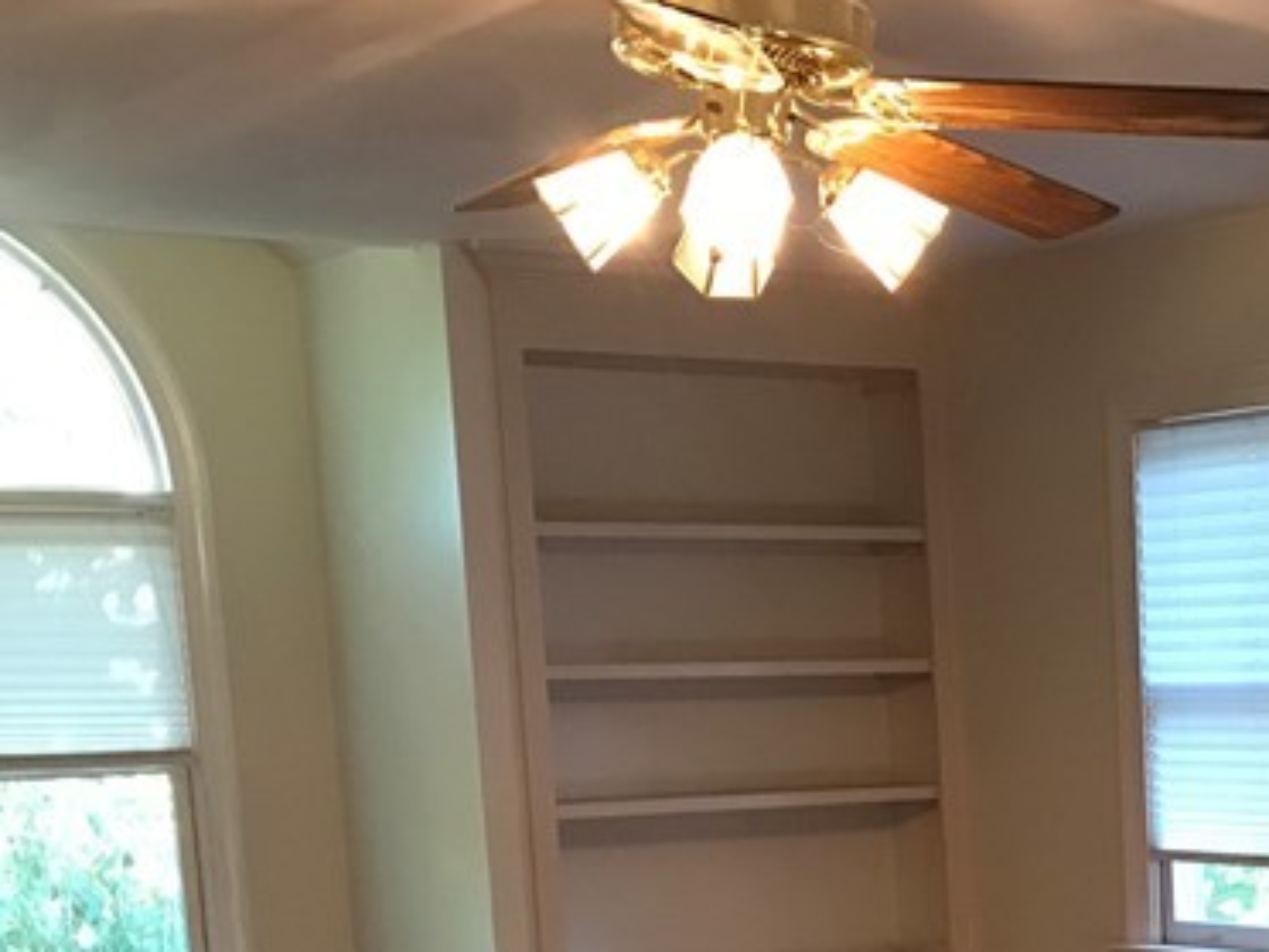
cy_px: 1194
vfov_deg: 18.0
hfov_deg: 23.9
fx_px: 2823
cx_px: 1365
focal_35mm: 77
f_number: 1.8
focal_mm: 3.99
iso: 64
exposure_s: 1/15
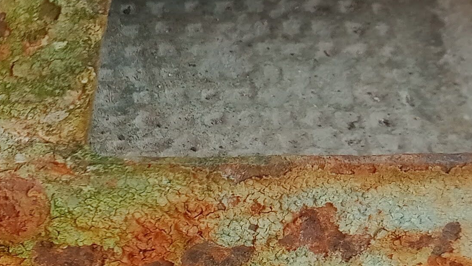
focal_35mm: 111
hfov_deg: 18.1
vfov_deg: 10.9
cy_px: 207
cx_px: -129
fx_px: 1389
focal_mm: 3.54
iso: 208
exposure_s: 1/100
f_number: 2
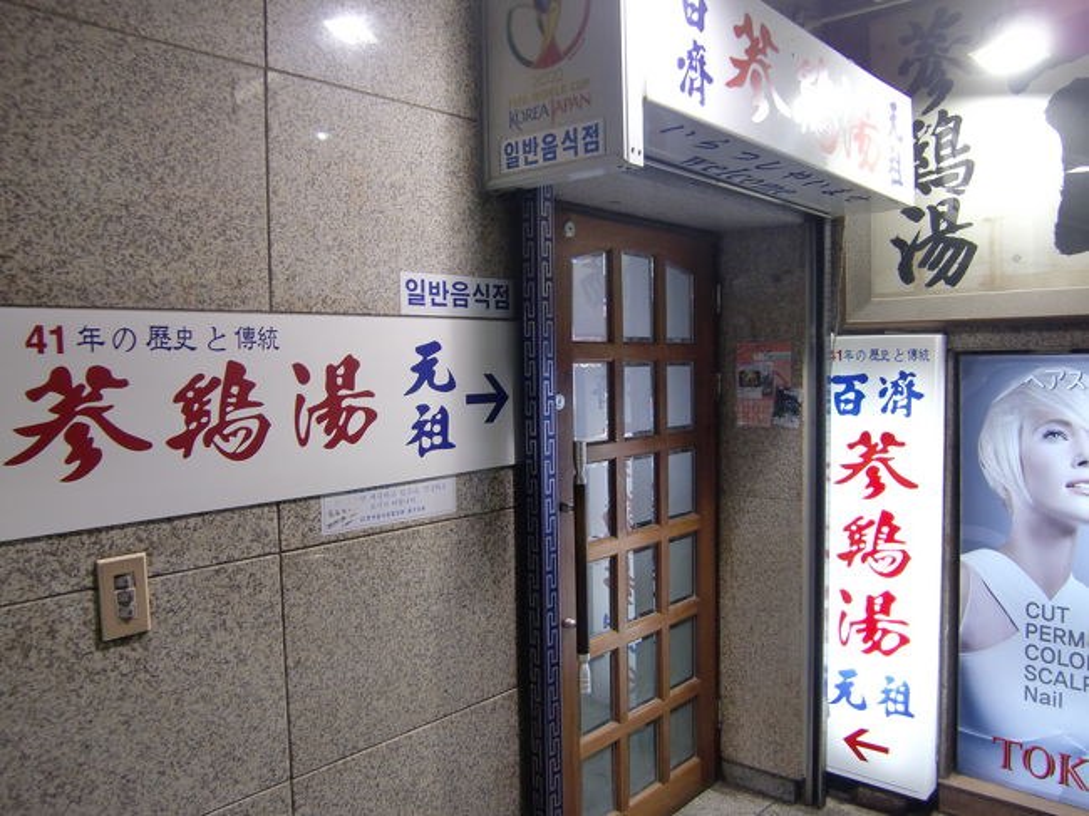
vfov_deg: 49.7
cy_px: 408
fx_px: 881
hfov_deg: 63.5
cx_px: 544
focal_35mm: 28
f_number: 2.6
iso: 125
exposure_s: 1/60
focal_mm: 4.9
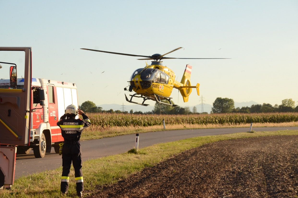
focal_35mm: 96
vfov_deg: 14.2
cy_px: 100
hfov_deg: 21.3
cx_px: 146
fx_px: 793
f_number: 9
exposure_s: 1/1250
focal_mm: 62
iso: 800
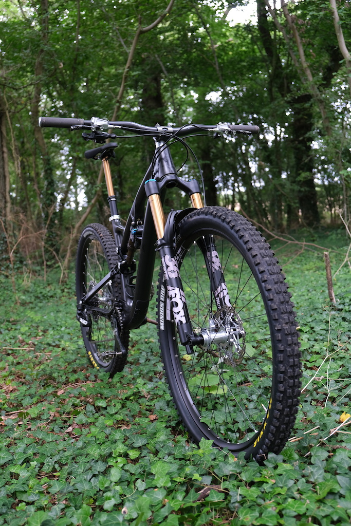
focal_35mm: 38
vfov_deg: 50.7
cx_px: 176
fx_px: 556
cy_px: 263
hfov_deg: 35.1
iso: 200
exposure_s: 1/38
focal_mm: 25.4
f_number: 3.2
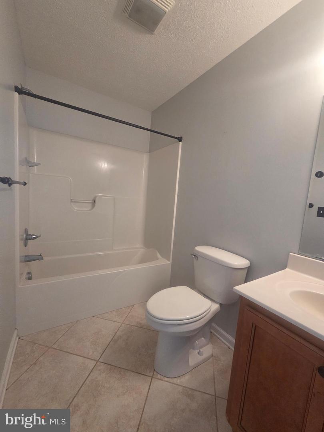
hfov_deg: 89.9
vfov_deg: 106.2
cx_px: 162
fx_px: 162
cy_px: 216
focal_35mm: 13
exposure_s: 1/60
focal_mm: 2.2
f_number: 2.2
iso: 320
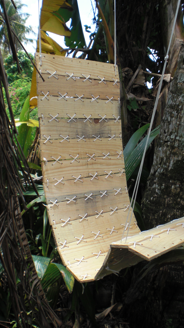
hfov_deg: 28.4
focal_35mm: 42
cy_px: 166
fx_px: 364
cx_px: 89
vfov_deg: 48.4
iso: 64
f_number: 3.1
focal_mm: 6.3
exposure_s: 1/400
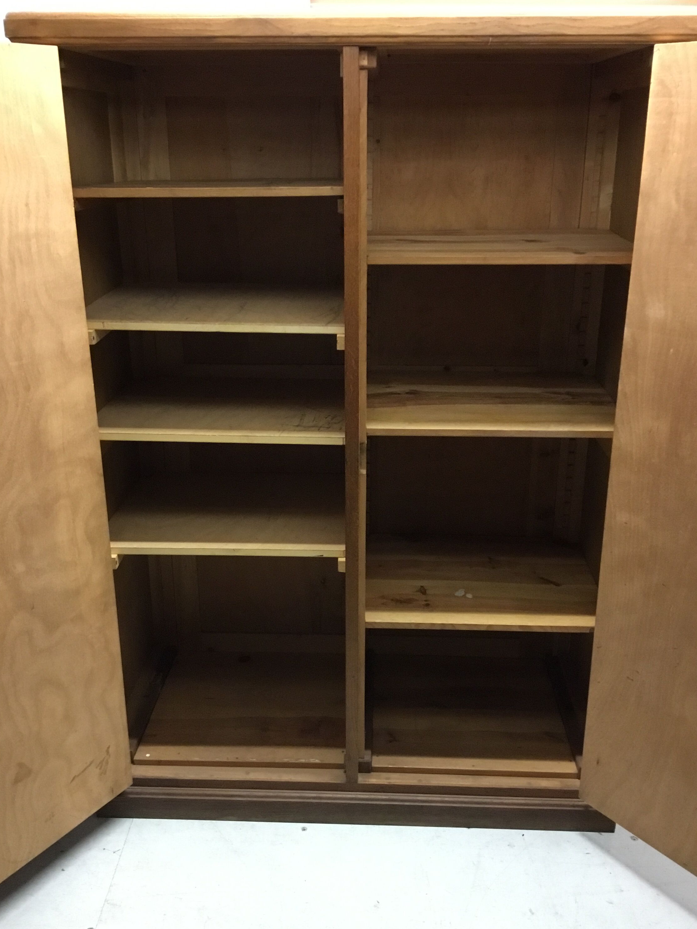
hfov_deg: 41.8
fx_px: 913
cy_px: 456
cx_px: 358
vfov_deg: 54.0
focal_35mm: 34
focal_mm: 3.3
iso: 200
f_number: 2.4
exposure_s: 1/20
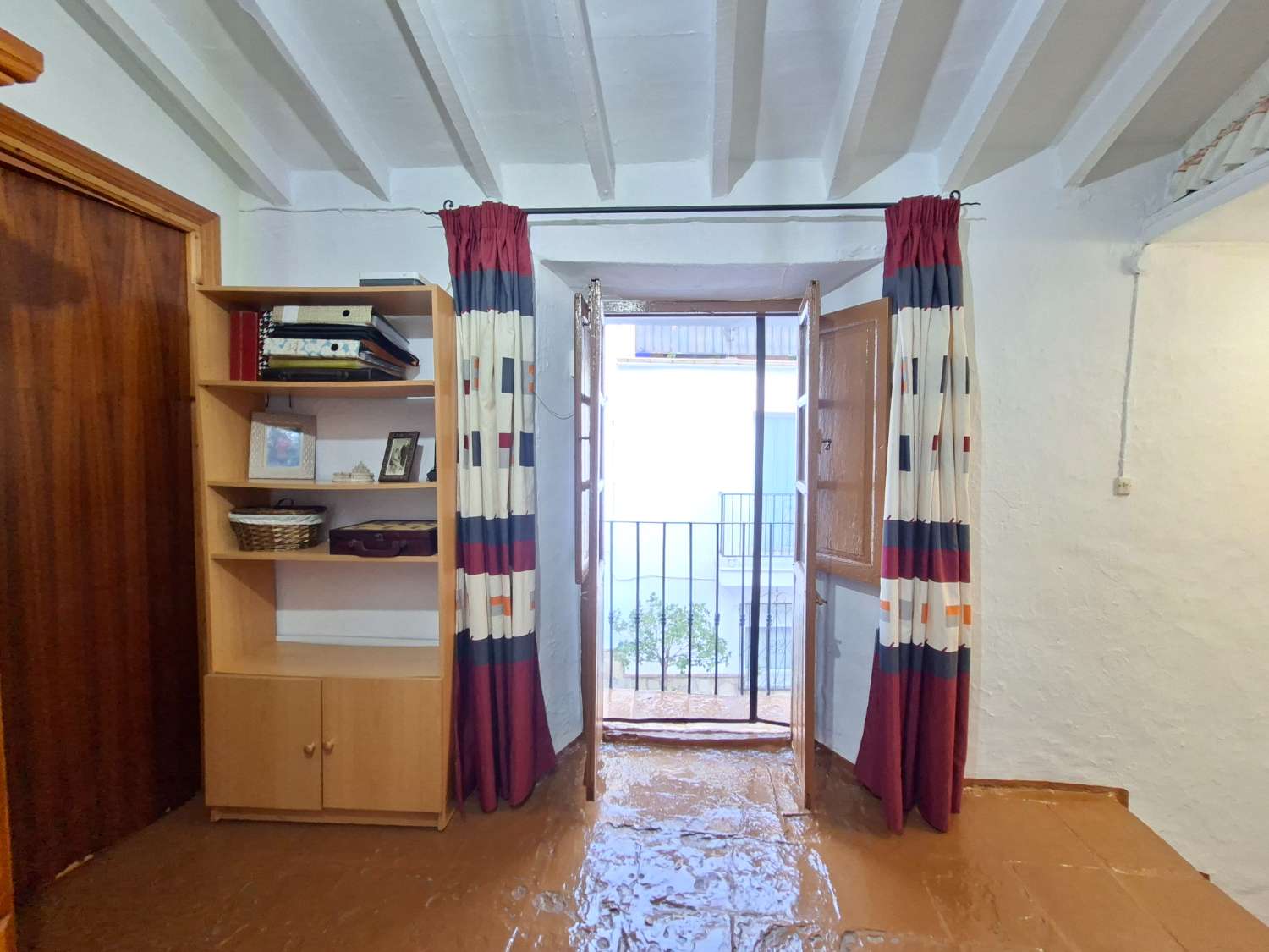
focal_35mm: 13
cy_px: 476
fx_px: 477
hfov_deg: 106.2
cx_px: 634
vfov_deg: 89.9
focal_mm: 1.74
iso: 320
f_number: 2.2
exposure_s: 1/25
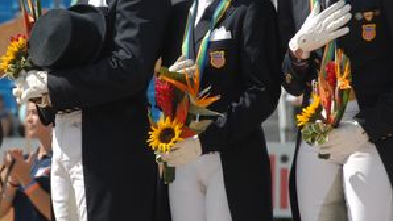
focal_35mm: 674
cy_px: 65
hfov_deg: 3.2
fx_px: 7027
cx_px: 175
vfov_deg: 1.8
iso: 200
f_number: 9.5
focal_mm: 200
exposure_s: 1/250
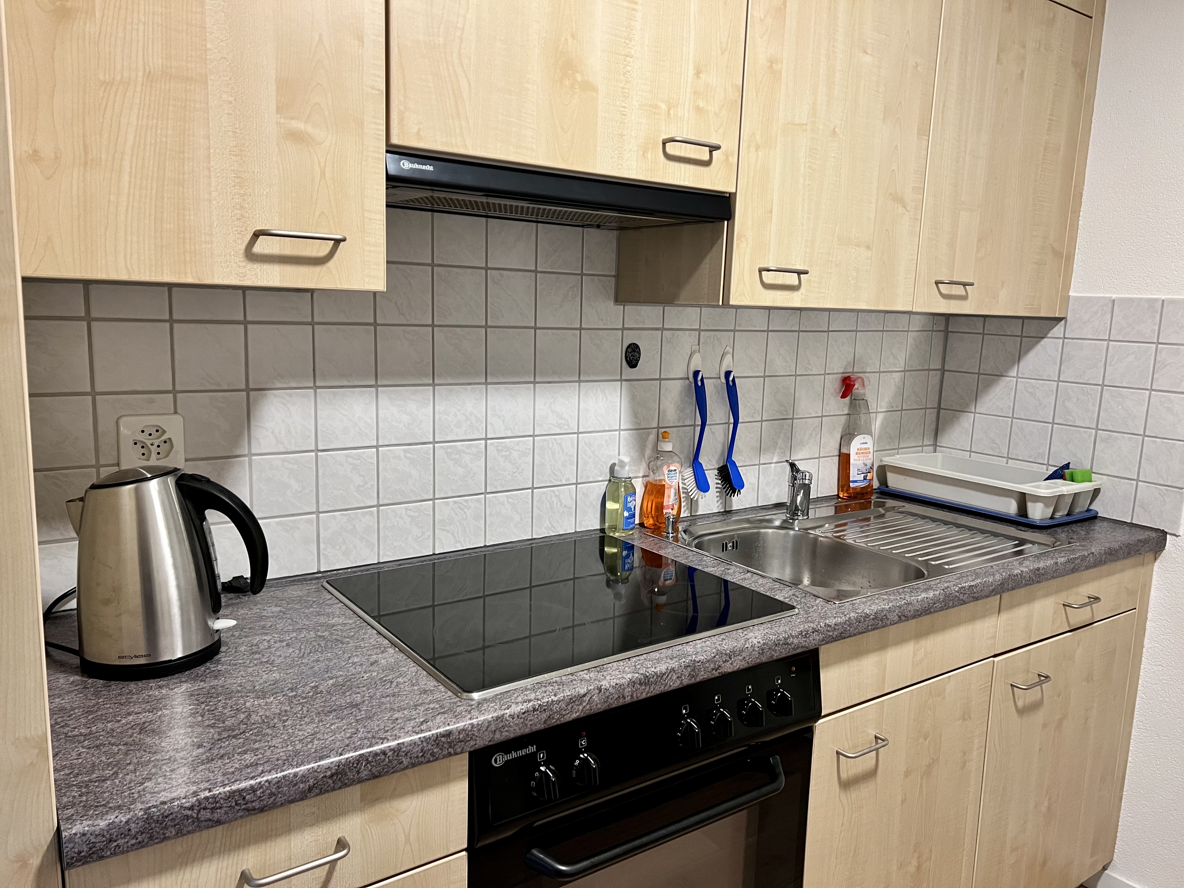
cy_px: 444
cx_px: 592
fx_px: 889
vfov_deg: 53.1
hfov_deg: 67.3
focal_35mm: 26
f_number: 1.5
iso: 160
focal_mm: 5.7
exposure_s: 1/50
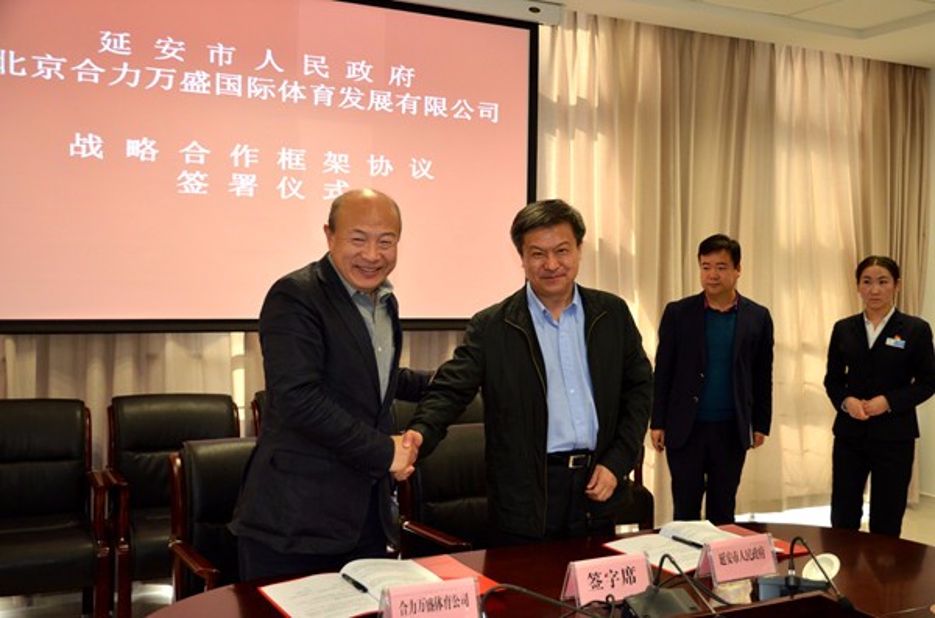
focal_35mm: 38
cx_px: 468
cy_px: 309
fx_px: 972
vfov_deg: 35.3
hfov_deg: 51.4
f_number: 4
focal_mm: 25
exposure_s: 1/60
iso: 800
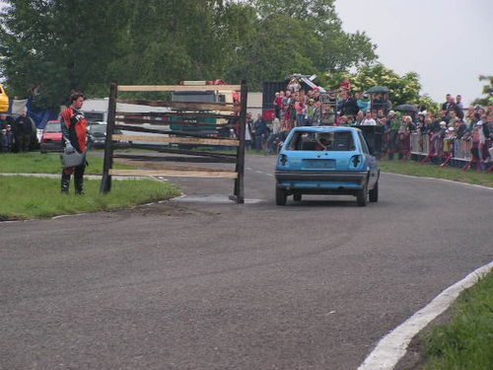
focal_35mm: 130
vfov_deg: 11.4
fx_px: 1851
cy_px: 185
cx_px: 246
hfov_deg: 15.2
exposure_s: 1/125
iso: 100
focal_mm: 21.8
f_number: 3.4
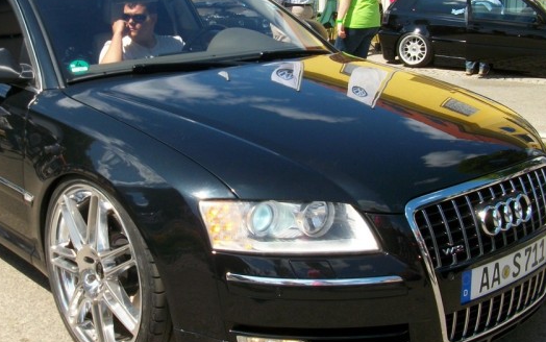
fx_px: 819
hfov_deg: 36.6
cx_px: 192
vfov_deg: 23.5
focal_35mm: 55
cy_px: 135
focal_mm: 5.7
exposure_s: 1/270
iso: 80
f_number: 5.5
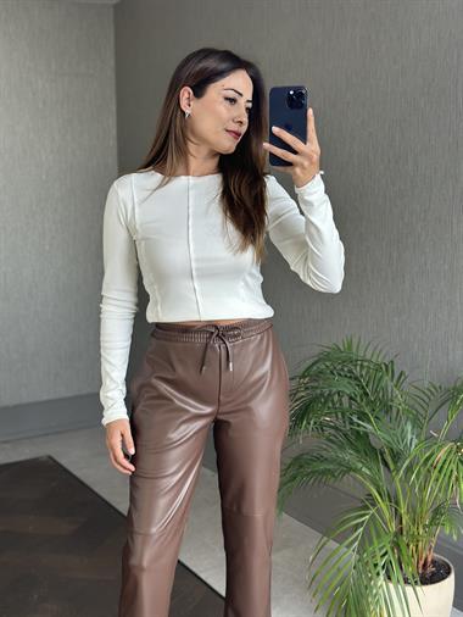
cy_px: 308
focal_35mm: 48
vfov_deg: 39.6
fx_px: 855
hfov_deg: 30.3
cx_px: 232
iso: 125
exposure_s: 1/115
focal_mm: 6.86
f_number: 1.78
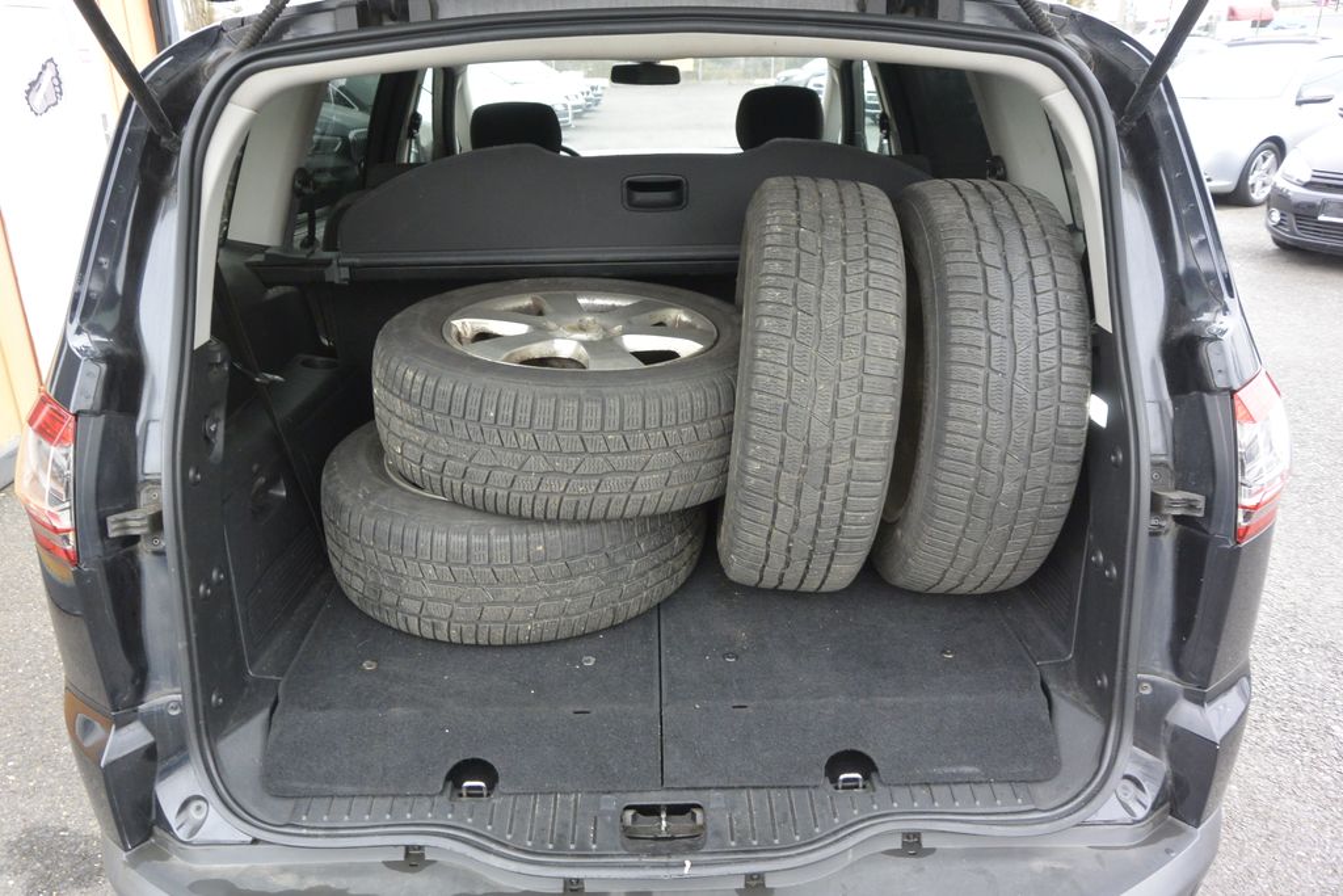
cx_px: 672
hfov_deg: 67.4
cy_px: 448
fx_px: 1007
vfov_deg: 47.9
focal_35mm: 27
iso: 450
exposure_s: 1/60
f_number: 3.5
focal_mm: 10
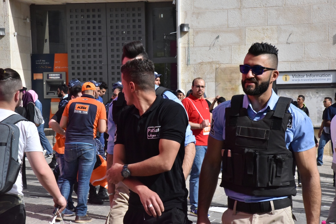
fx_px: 859
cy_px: 112
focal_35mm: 92
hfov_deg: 22.1
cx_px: 168
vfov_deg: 14.9
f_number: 20
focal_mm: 92
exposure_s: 1/1600
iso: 2500
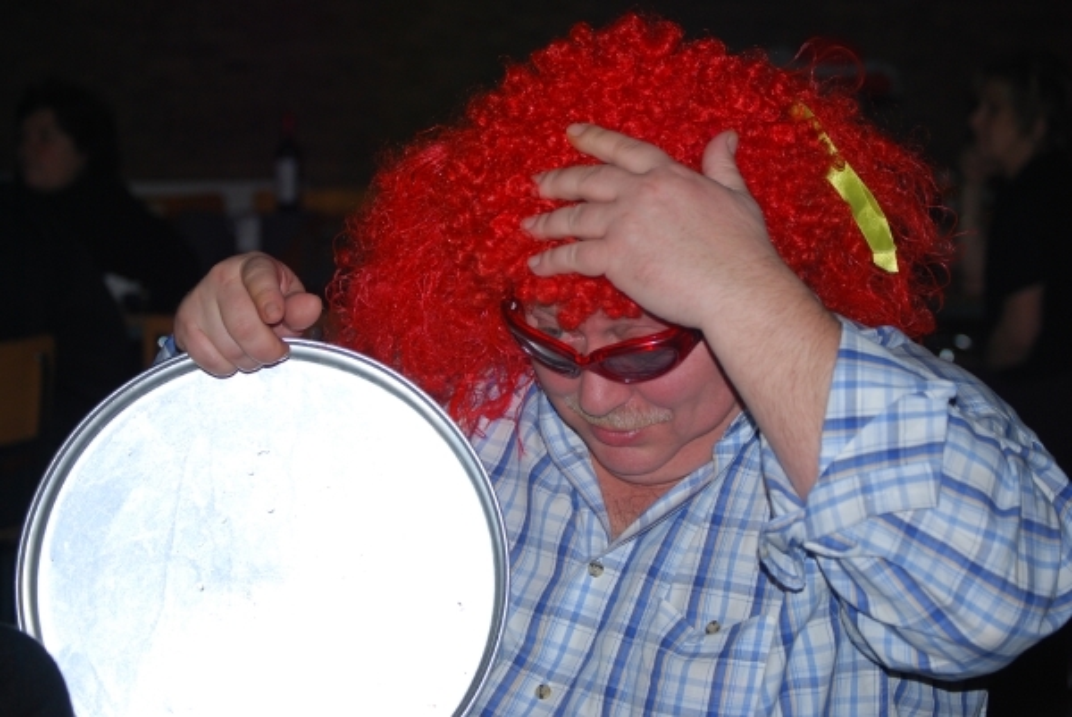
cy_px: 358
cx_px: 536
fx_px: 2458
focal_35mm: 82
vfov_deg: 16.6
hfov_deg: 24.6
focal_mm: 55
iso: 200
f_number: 4
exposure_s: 1/60
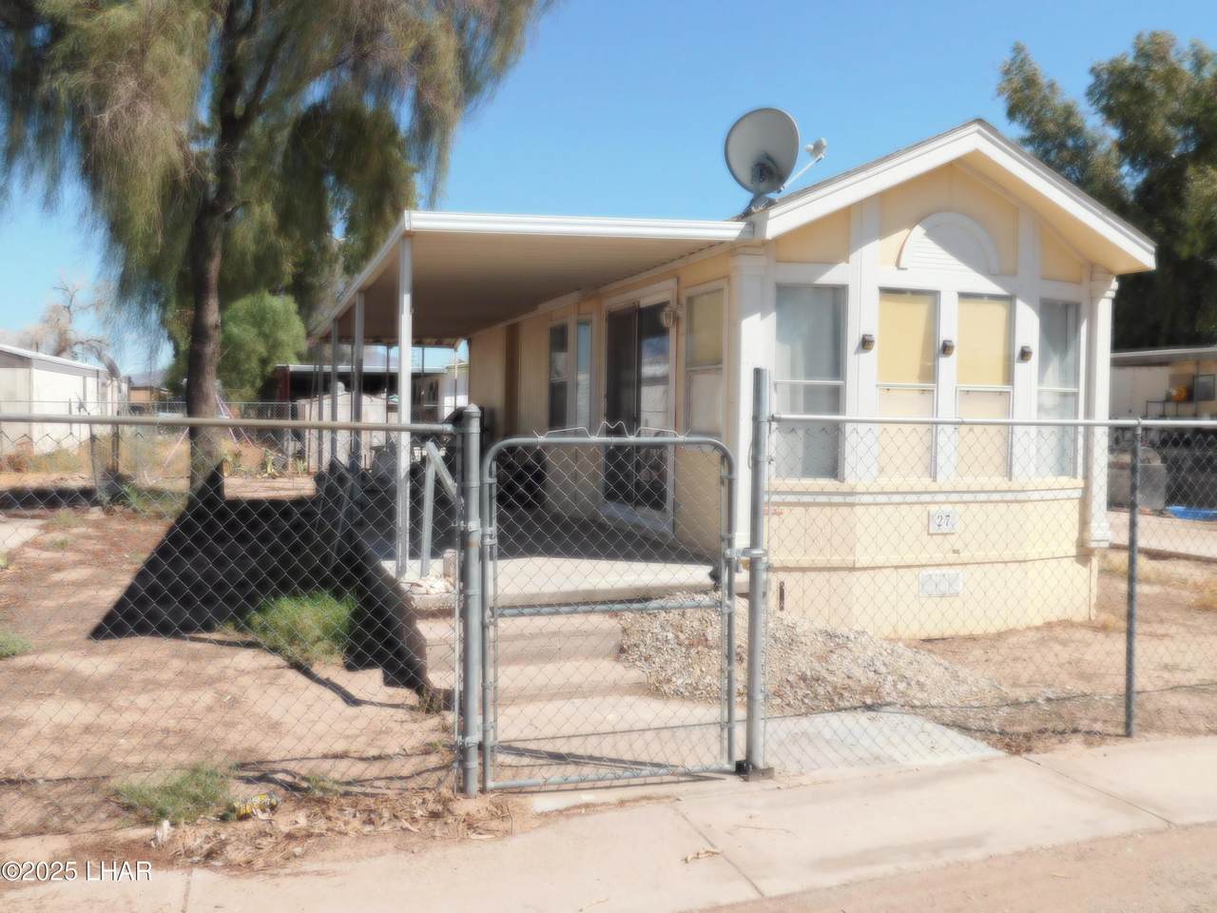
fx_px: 1055
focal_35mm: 30
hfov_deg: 60.0
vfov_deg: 46.8
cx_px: 608
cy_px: 456
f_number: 6.4
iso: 125
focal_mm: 5.3
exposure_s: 1/500
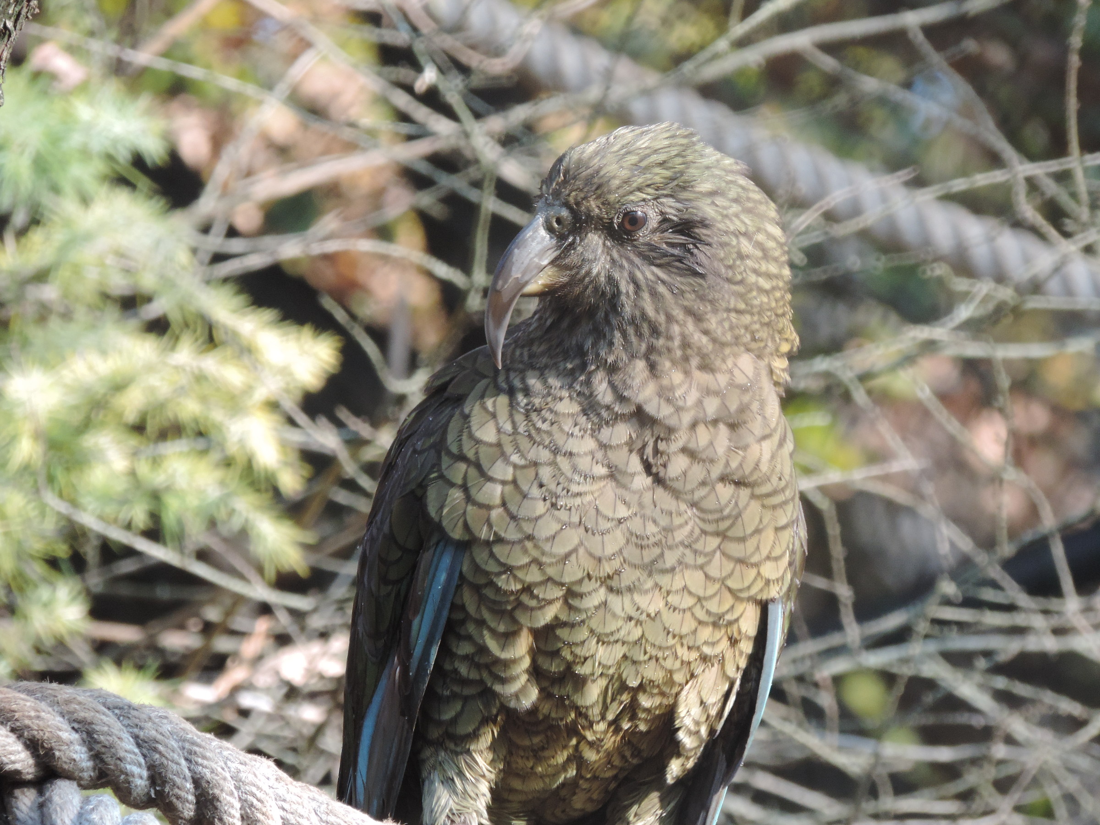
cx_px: 550
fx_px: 14935
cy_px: 412
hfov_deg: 4.2
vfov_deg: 3.2
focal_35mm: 470
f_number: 4.9
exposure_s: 1/160
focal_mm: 83.8
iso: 400
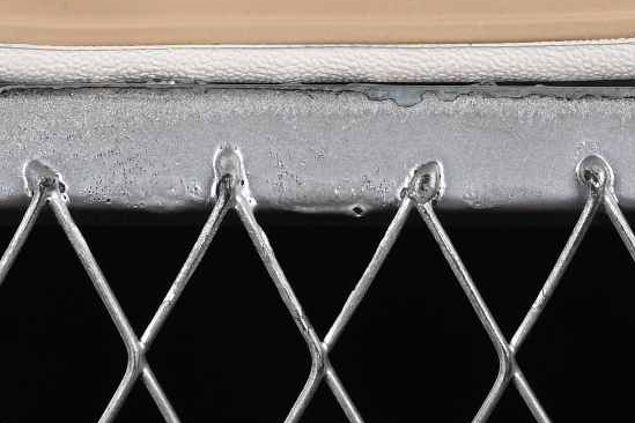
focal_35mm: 380
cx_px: 407
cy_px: -572
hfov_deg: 5.4
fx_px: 6702
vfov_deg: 3.6
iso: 160
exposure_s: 1/80
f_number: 8
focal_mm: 50
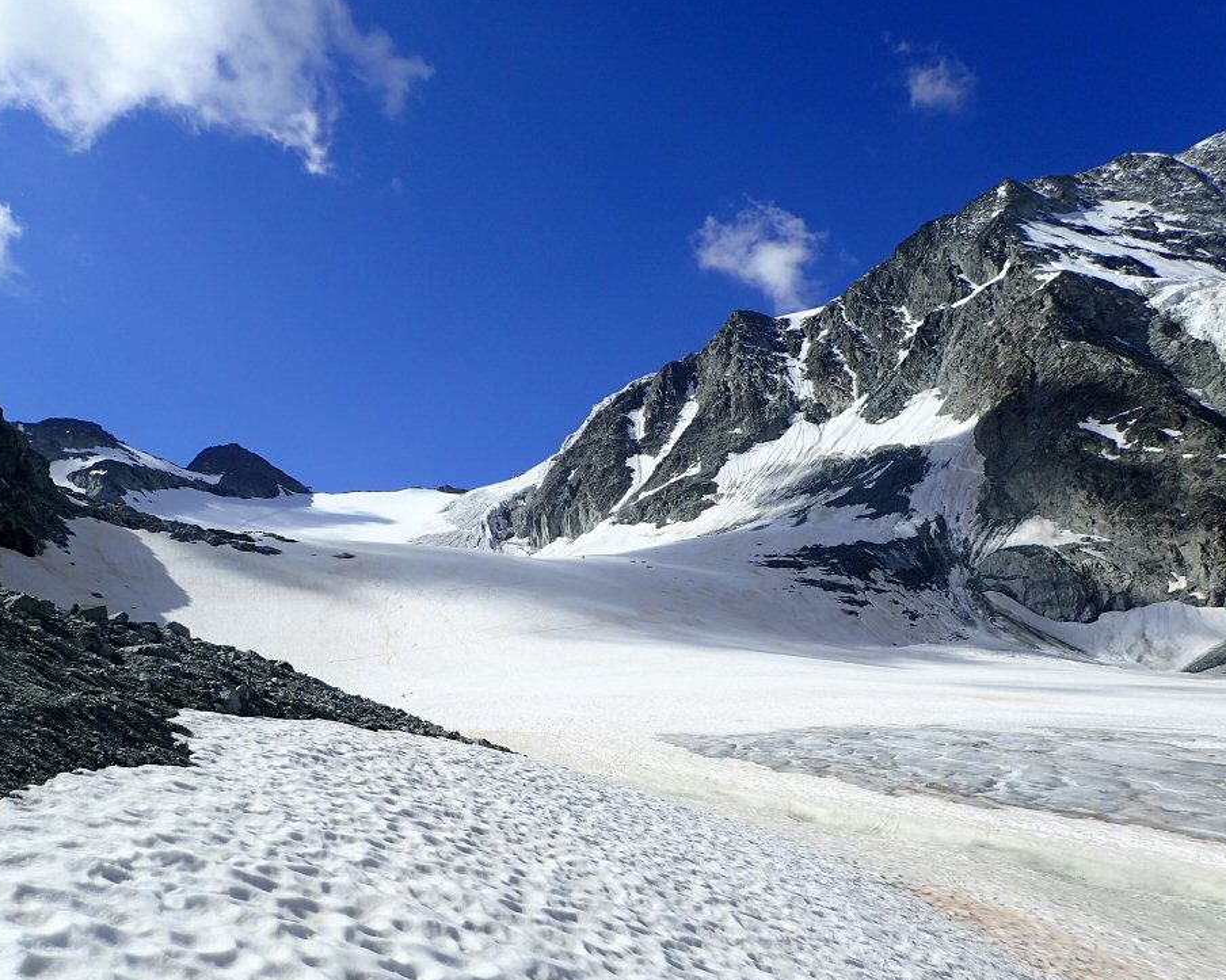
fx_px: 980
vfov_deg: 53.2
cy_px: 500
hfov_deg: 64.1
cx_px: 591
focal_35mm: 27
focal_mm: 4.5
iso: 100
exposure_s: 1/320
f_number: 8
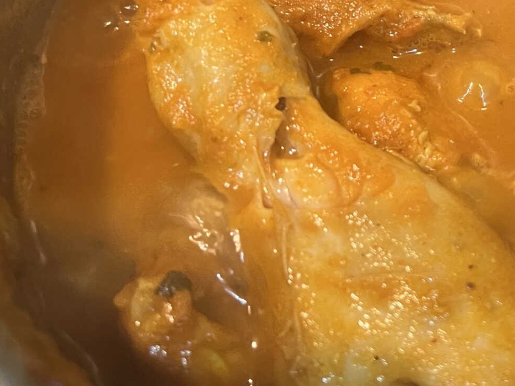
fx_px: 1012
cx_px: 592
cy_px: 51
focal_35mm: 68
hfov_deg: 26.0
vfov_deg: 21.2
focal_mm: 5.7
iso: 250
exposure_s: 1/50
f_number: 1.5
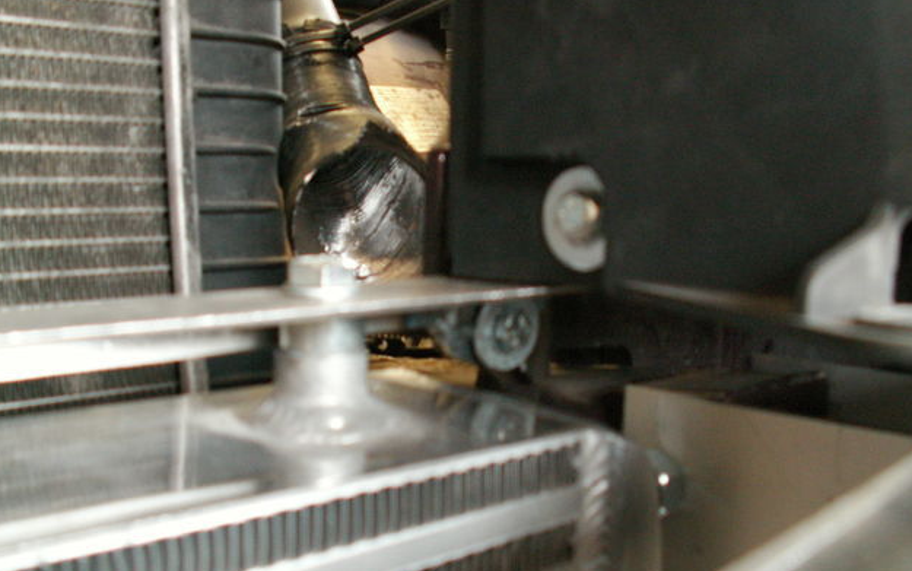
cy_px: 323
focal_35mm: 38
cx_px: 460
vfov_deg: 33.6
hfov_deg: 51.5
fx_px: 945
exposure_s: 1/5
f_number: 2.8
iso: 160
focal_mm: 5.86
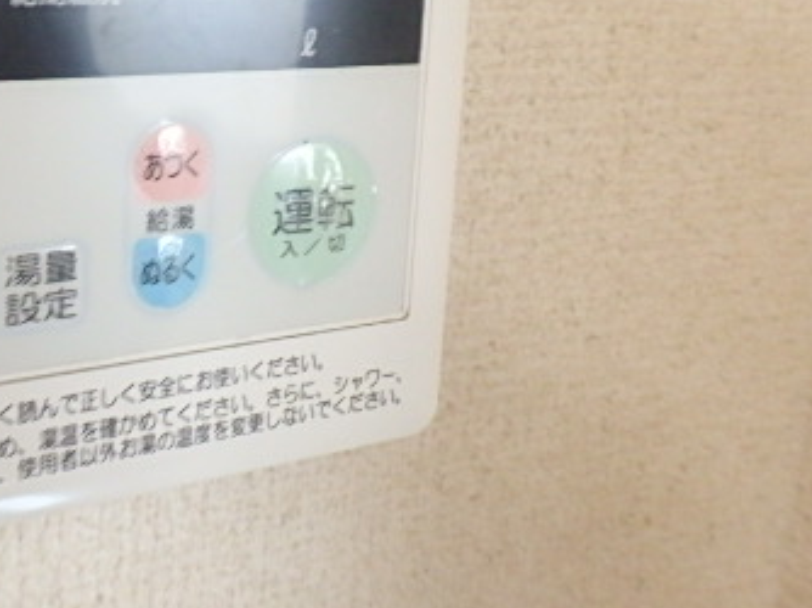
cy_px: 161
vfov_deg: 31.0
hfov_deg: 37.7
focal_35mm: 46
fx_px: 1078
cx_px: 41
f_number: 3.9
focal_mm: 4.2
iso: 640
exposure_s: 1/30
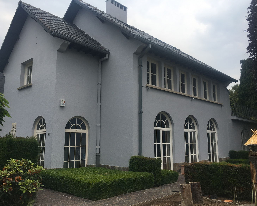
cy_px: 105
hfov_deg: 57.2
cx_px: 127
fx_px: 236
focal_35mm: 31
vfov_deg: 47.1
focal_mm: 4.15
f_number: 2.2
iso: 25
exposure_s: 1/1832
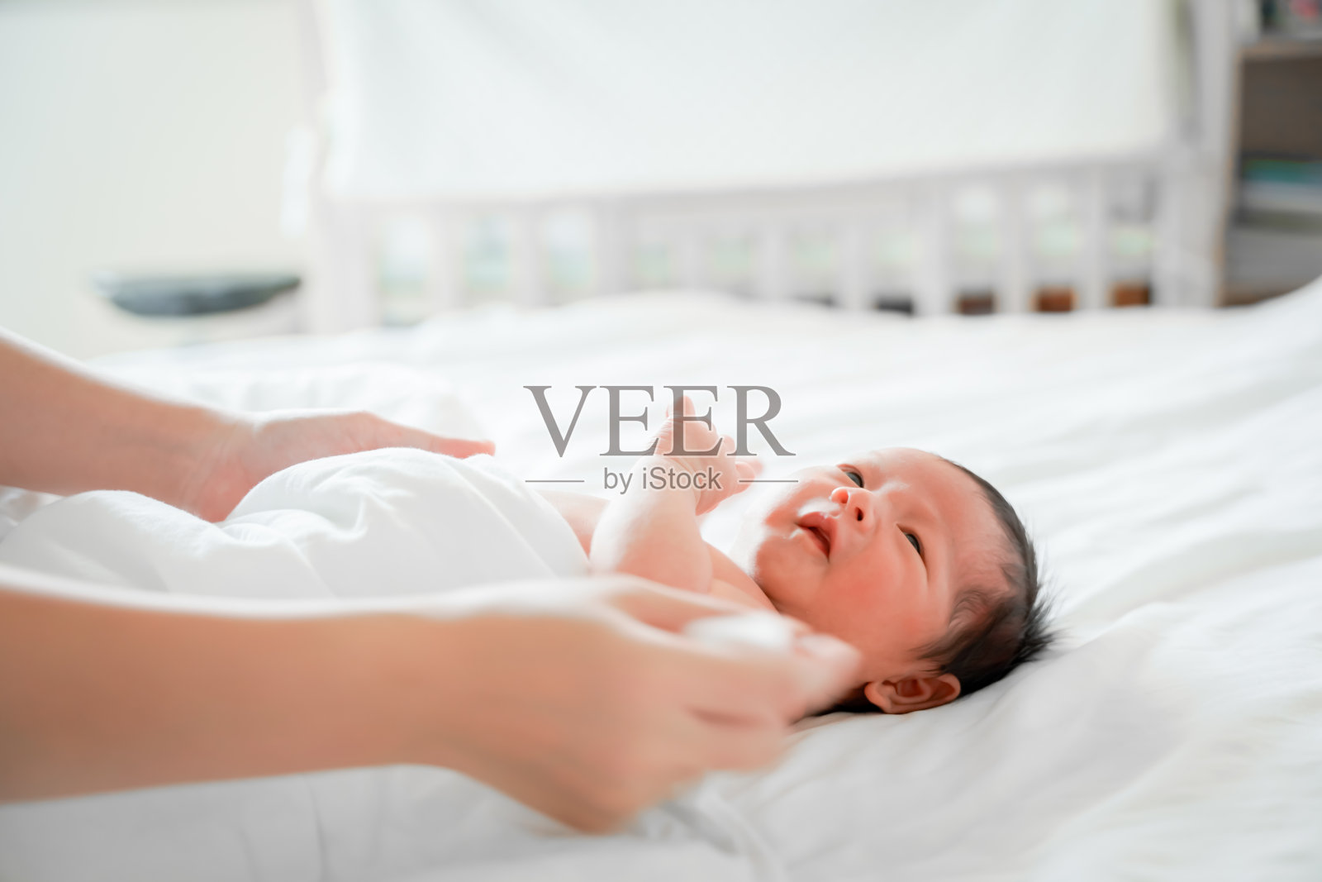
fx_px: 1777
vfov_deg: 27.9
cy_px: 441
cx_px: 661
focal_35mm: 48
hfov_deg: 40.8
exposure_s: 1/100
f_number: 2.8
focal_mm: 48.4
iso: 640
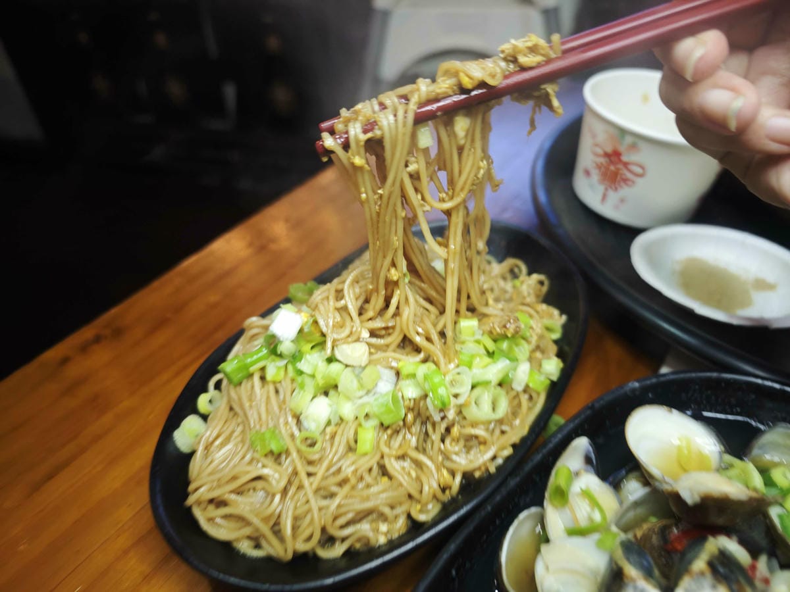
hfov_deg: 73.9
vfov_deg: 58.9
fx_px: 525
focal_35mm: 23
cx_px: 395
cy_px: 296
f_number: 2
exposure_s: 1/24
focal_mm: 8.72
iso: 500
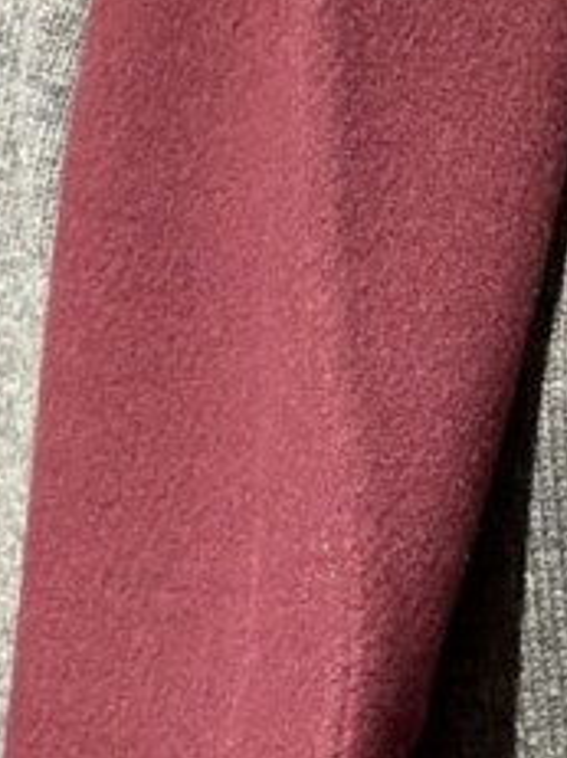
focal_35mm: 312
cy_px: 1073
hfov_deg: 4.7
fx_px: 6820
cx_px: 1060
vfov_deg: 6.3
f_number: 1.78
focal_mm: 6.86
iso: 250
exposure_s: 1/50
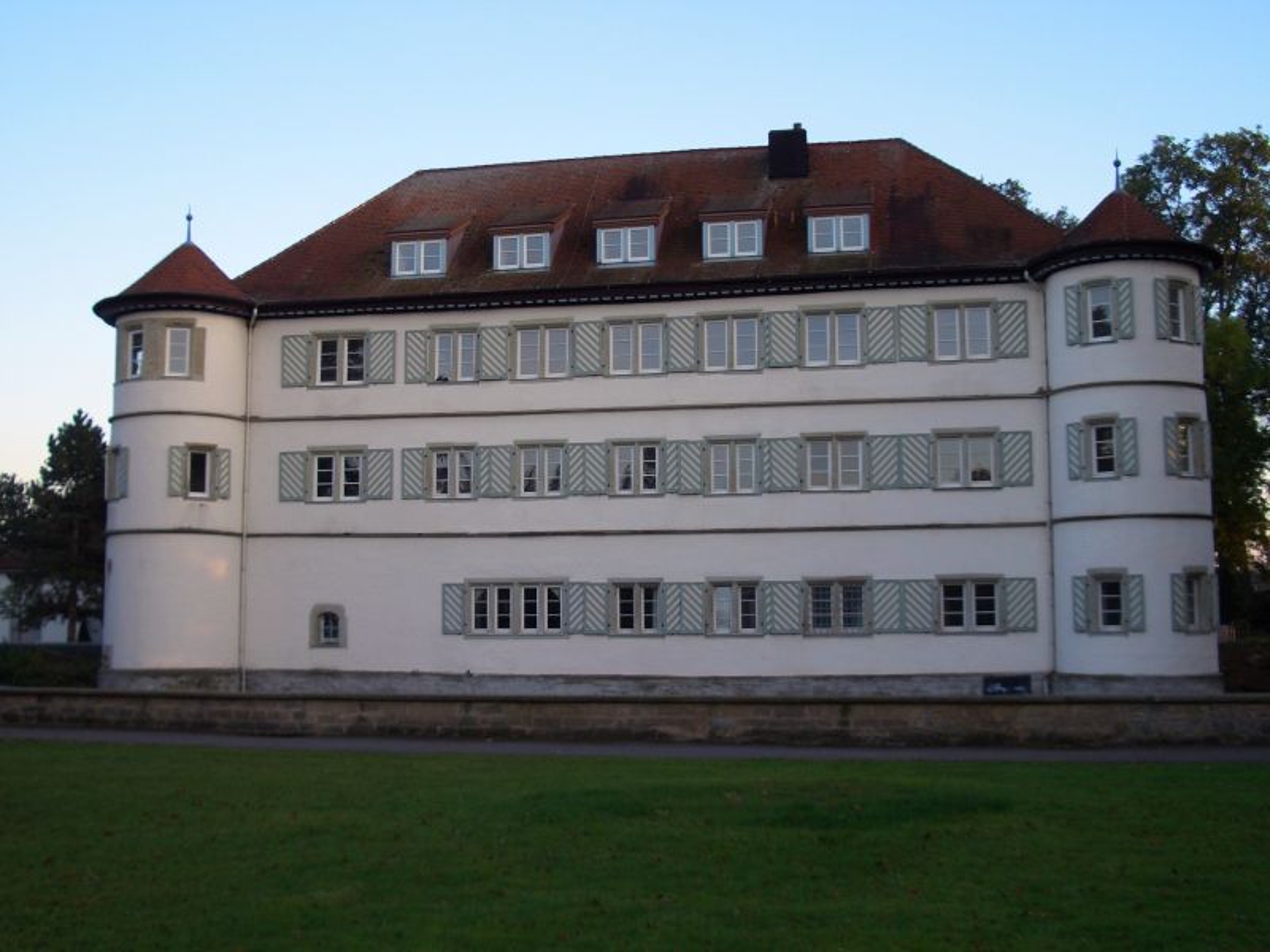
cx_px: 635
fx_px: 1504
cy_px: 476
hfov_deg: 45.8
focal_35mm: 41
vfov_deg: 35.1
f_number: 2.8
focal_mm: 6.8
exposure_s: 1/100
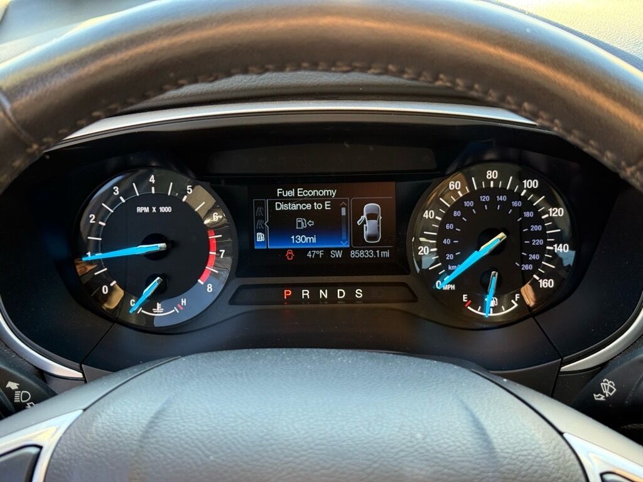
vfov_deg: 30.3
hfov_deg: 39.7
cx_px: 322
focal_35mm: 48
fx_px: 892
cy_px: 241
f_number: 1.78
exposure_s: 1/126
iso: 160
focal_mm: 6.76
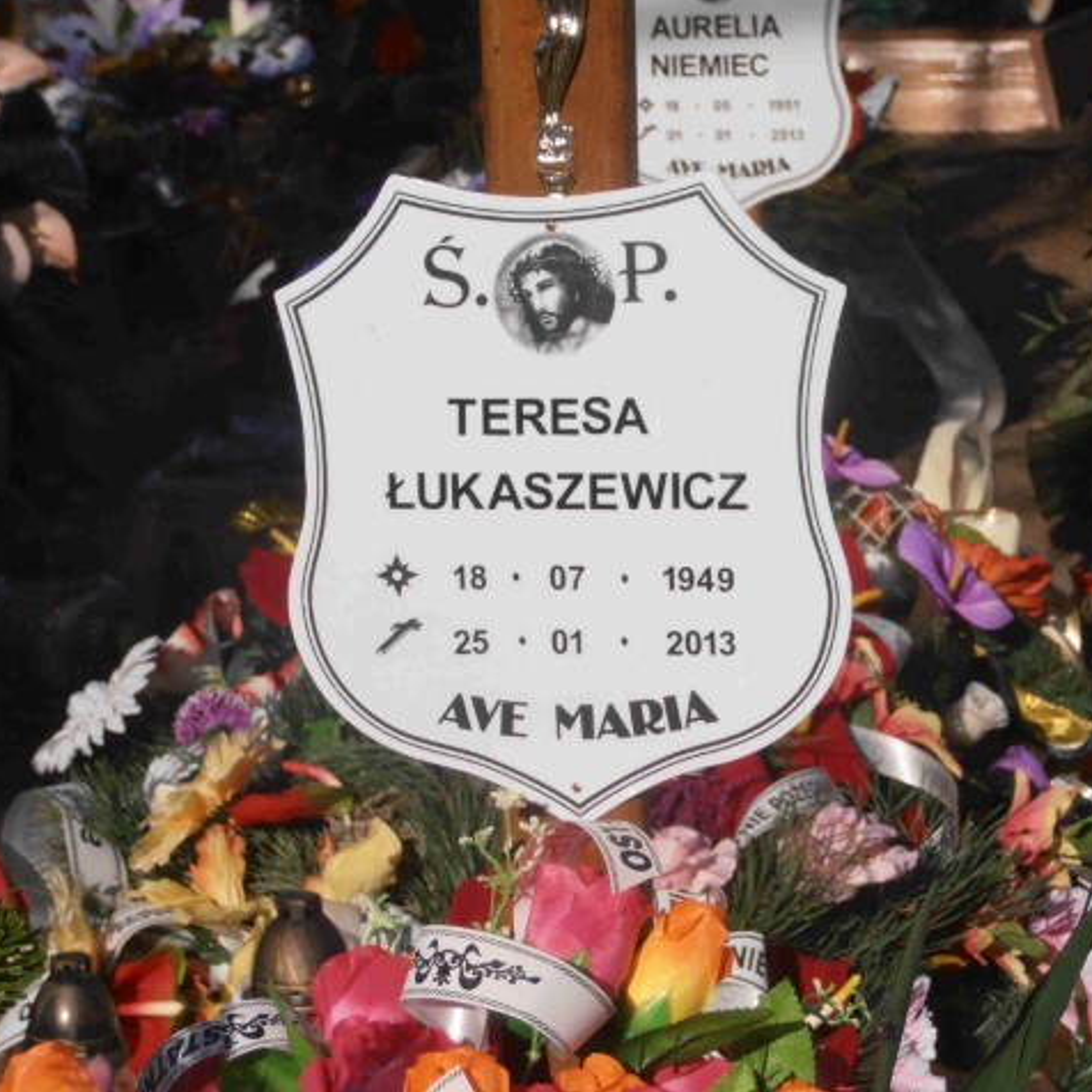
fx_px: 5853
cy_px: 544
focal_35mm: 164
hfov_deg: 10.7
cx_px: 647
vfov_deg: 10.7
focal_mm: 24.39
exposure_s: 1/1250
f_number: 5.8
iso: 80
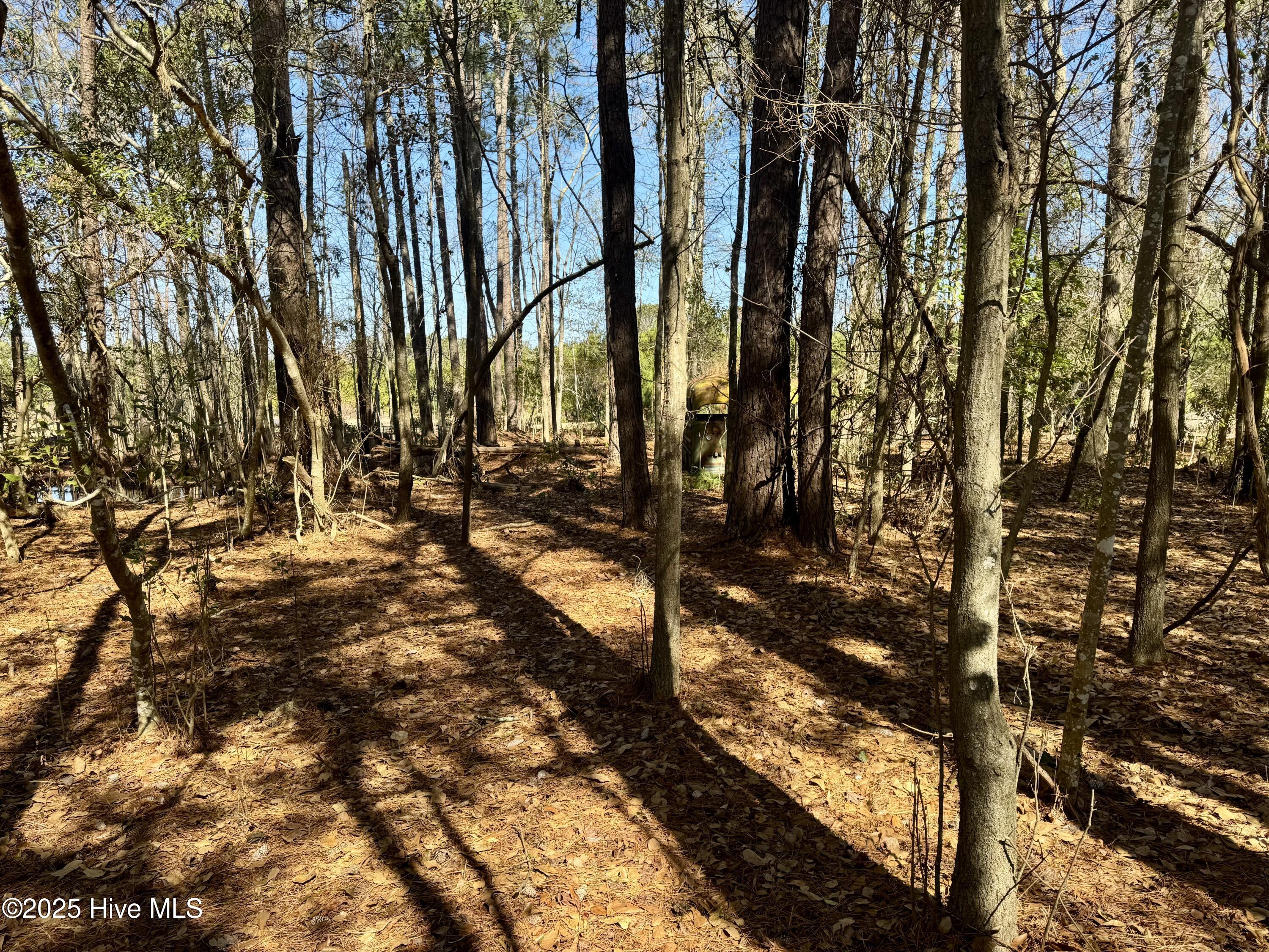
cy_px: 476
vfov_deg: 56.8
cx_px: 634
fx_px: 880
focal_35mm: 24
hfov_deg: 71.6
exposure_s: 1/912
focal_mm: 6.76
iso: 80
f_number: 1.78
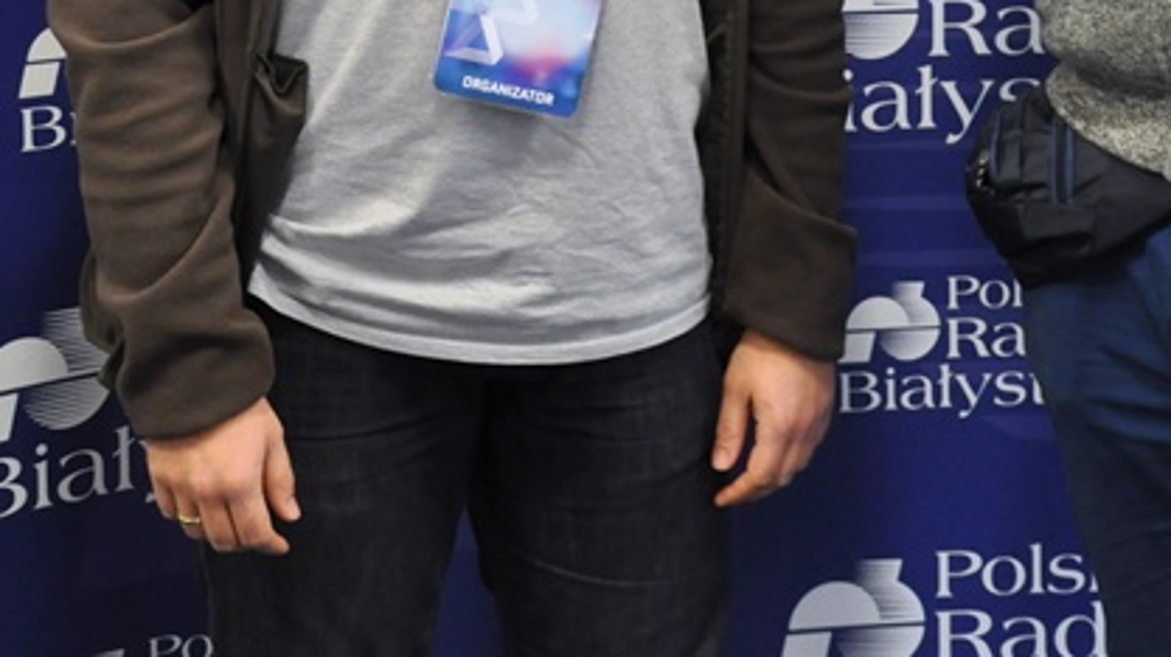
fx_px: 2638
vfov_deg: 13.7
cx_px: 831
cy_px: -206
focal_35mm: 85
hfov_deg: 24.8
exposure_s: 1/30
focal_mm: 22
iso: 900
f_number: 3.8
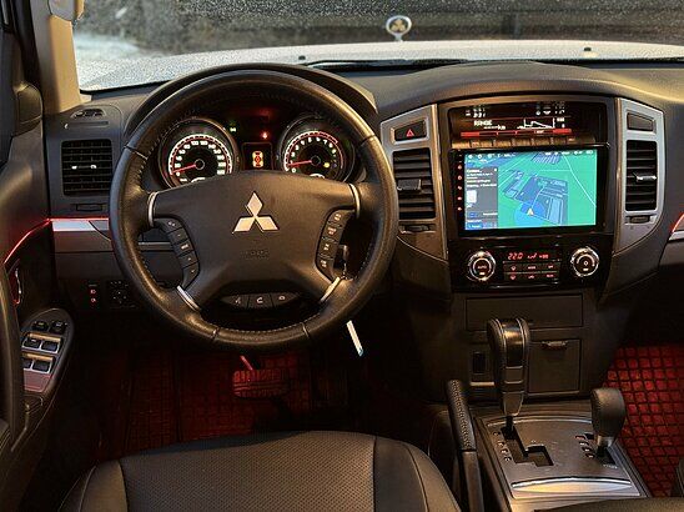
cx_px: 342
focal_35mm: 48
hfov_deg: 39.7
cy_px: 256
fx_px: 948
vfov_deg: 30.2
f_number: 1.78
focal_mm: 6.76
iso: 500
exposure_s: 1/33
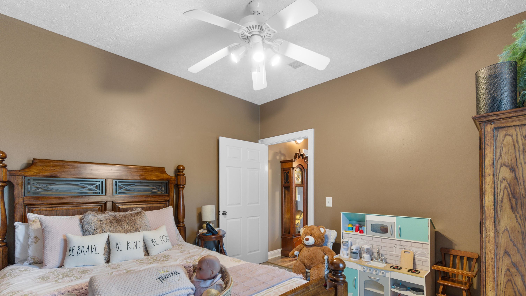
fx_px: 223
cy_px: 175
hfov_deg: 99.4
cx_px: 263
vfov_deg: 66.5
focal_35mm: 16
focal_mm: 10
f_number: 4.5
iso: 100
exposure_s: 1/4
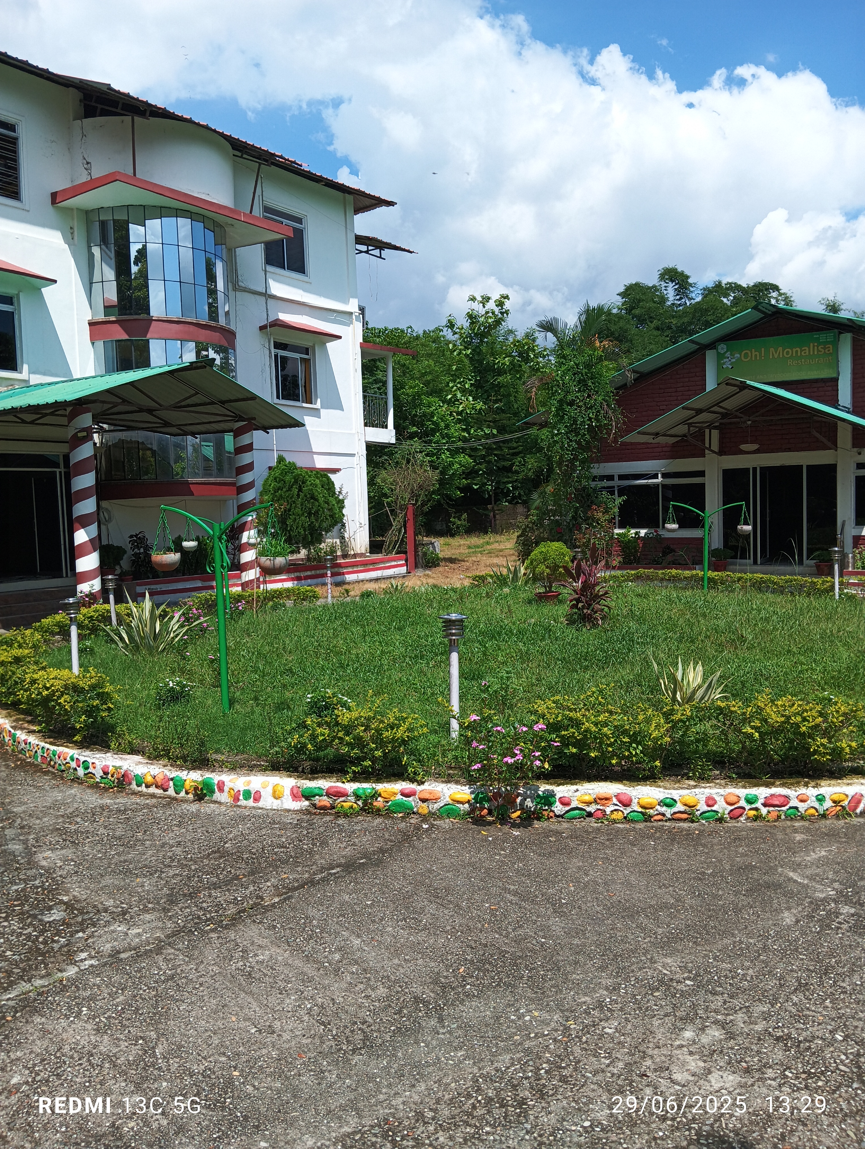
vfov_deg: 63.4
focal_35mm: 28
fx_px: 931
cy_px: 574
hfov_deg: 49.9
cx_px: 432
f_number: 1.8
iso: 52
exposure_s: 1/703
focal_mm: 4.22
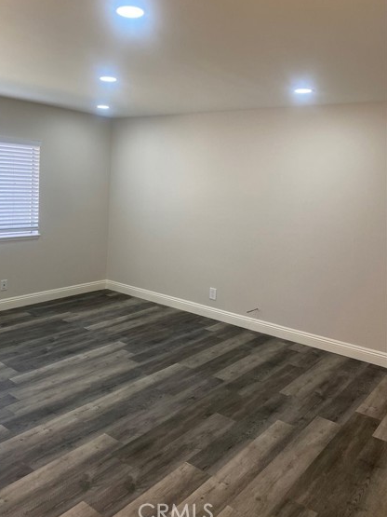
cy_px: 227
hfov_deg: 46.6
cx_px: 165
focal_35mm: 30
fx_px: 447
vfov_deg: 59.8
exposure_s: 1/120
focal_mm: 4.25
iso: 125
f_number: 1.8
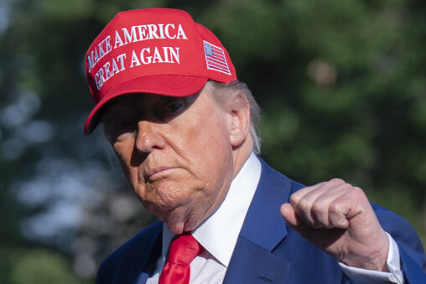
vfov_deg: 5.9
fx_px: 2770
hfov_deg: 8.8
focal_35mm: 234
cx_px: 215
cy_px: 257
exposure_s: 1/1250
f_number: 4
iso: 125
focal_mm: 116
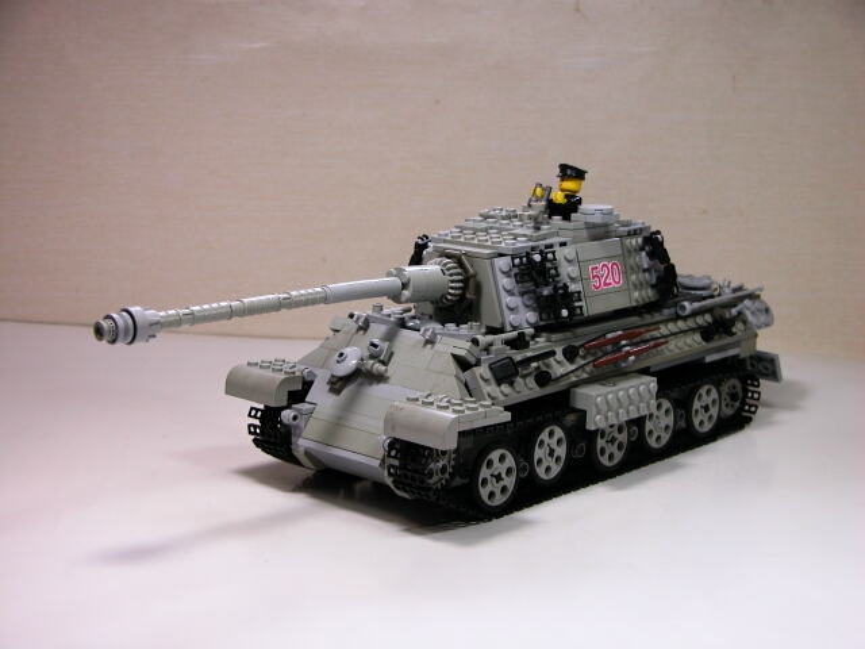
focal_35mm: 62
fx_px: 1549
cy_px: 324
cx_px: 432
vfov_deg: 23.7
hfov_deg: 31.2
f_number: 3.2
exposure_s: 1/41.6
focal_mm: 15.7
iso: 100
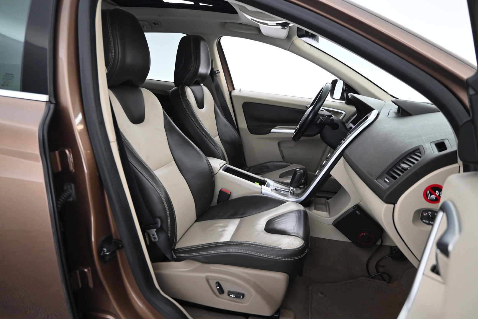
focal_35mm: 24
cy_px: 160
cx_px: 239
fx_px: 319
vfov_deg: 53.1
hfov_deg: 73.7
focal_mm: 16
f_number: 3.5
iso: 1600
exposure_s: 1/20
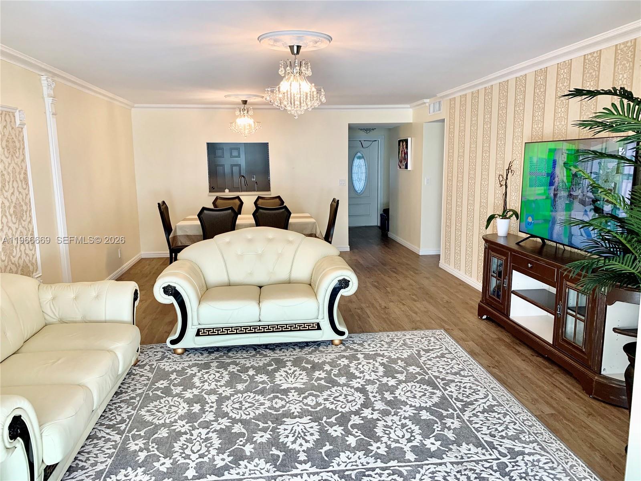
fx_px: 481
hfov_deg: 67.3
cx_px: 320
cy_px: 240
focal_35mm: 26
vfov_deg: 53.1
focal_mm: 4.25
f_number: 1.8
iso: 80
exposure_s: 1/120
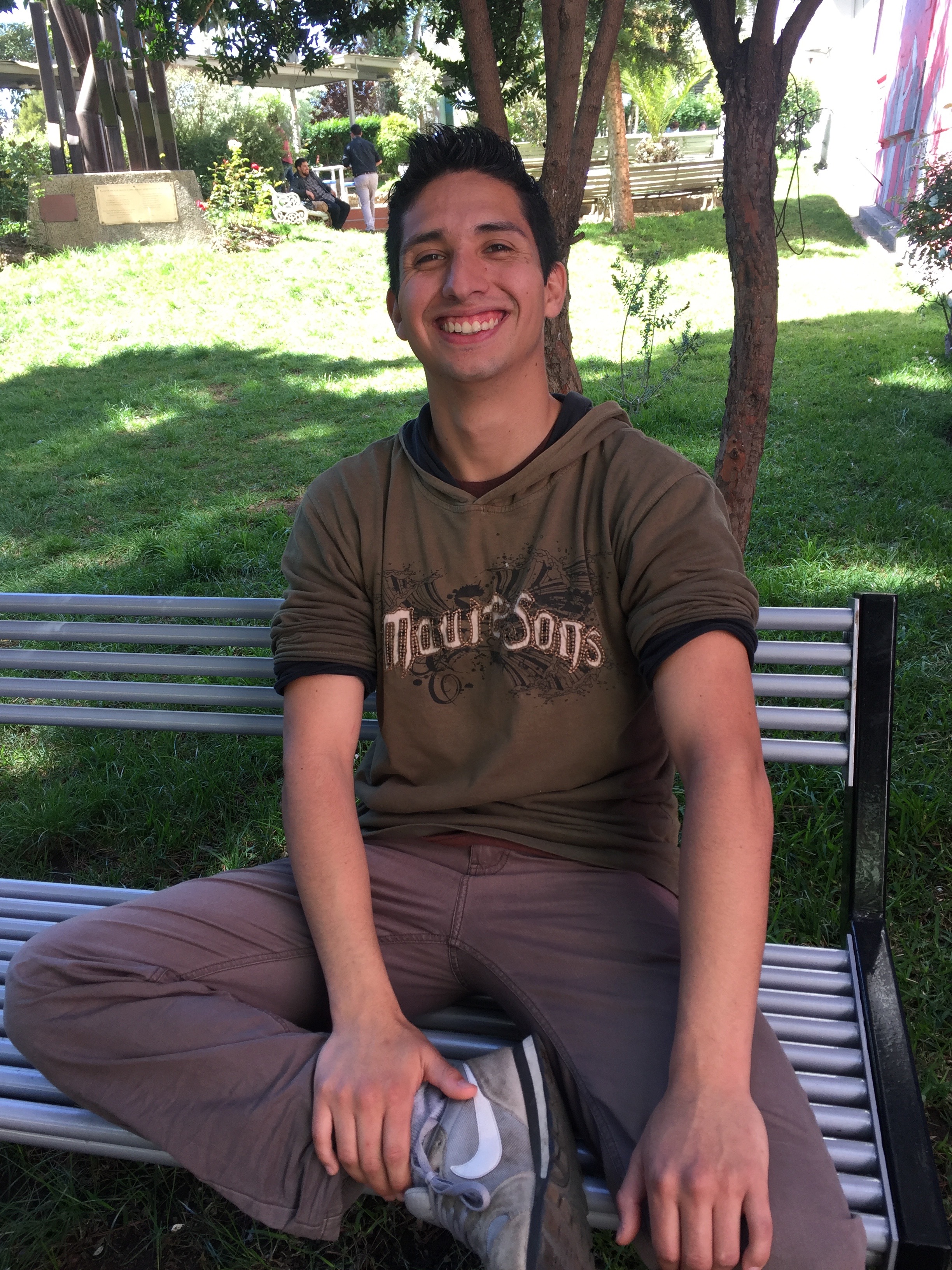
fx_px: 1063
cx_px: 476
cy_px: 635
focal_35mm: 29
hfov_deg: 48.2
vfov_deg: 61.7
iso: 32
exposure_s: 1/123
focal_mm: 4.15
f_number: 2.2
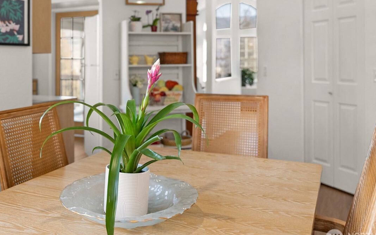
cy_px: 52
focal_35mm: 39
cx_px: 112
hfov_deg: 49.1
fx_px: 400
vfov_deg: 32.0
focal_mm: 24
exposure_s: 1/10
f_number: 2.8
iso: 100
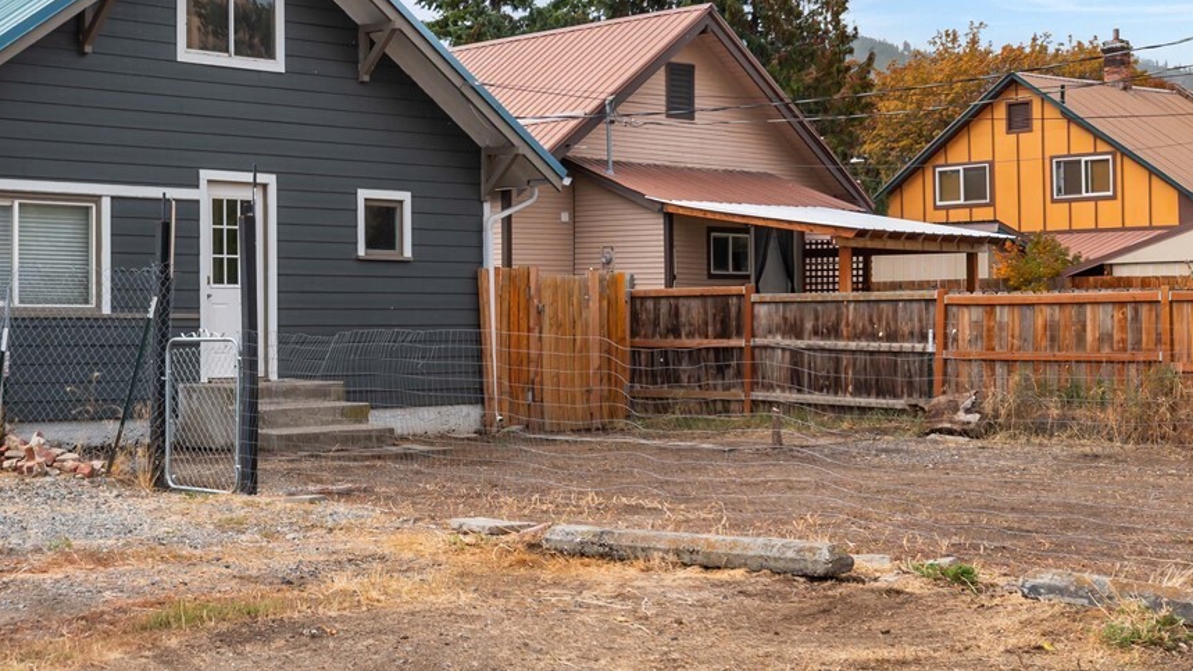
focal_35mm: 62
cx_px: 209
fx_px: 1961
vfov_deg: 19.4
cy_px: 292
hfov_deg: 32.7
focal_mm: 30
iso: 100
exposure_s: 1/200
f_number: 8
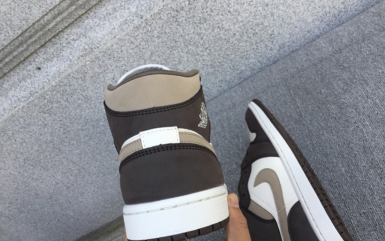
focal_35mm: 33
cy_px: 134
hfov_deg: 58.1
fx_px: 346
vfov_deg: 38.3
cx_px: 192
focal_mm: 3.3
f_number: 2.4
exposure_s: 1/310
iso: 25
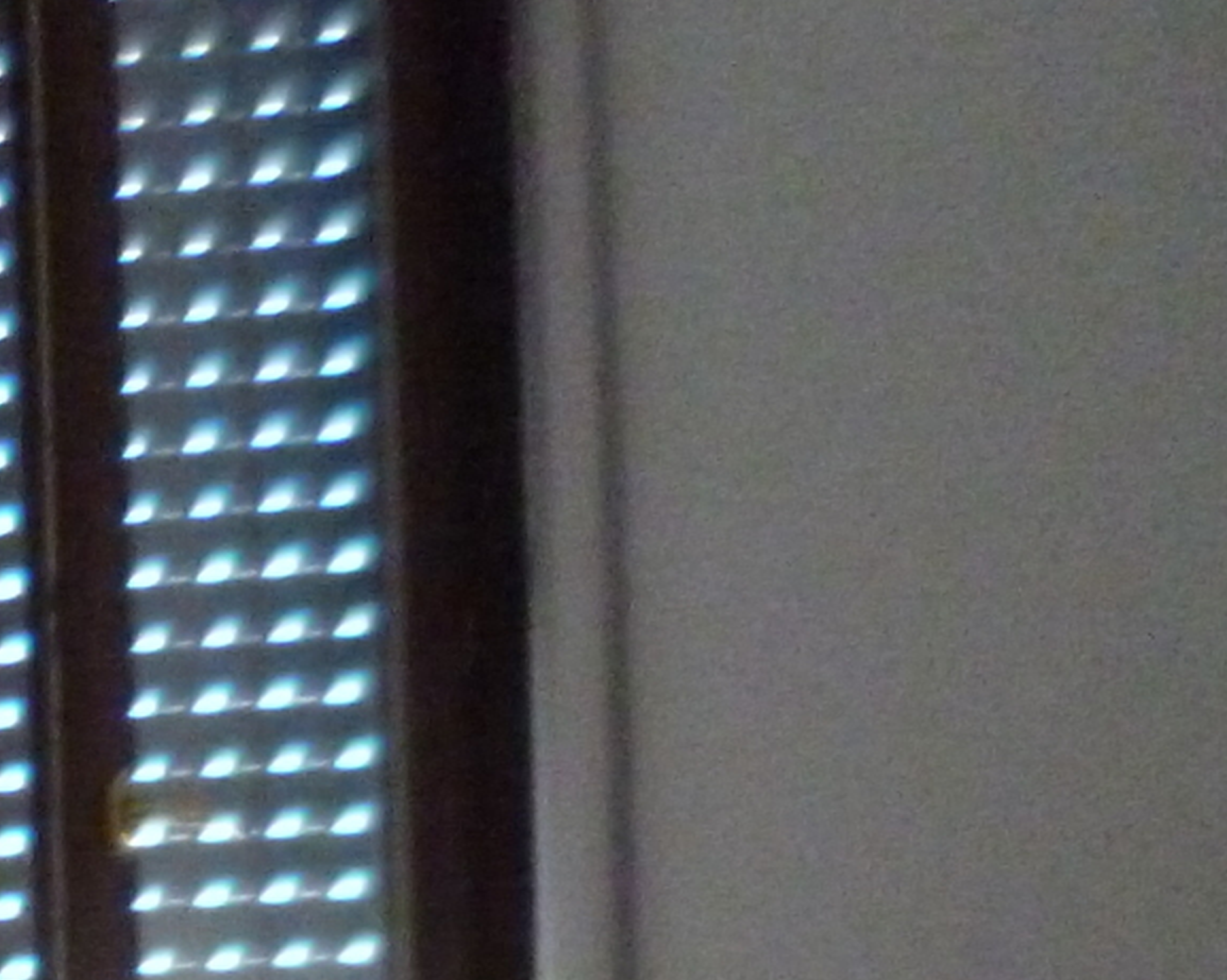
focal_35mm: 104
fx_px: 3775
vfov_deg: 13.5
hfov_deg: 15.3
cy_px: 1669
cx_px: -1129
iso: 800
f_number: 2.5
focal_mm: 4.3
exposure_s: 1/30
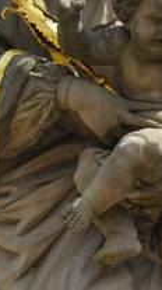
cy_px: 85
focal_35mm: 1065
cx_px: 142
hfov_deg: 1.1
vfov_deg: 2.0
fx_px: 8156
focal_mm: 200
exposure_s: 1/200
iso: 100
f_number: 5.6
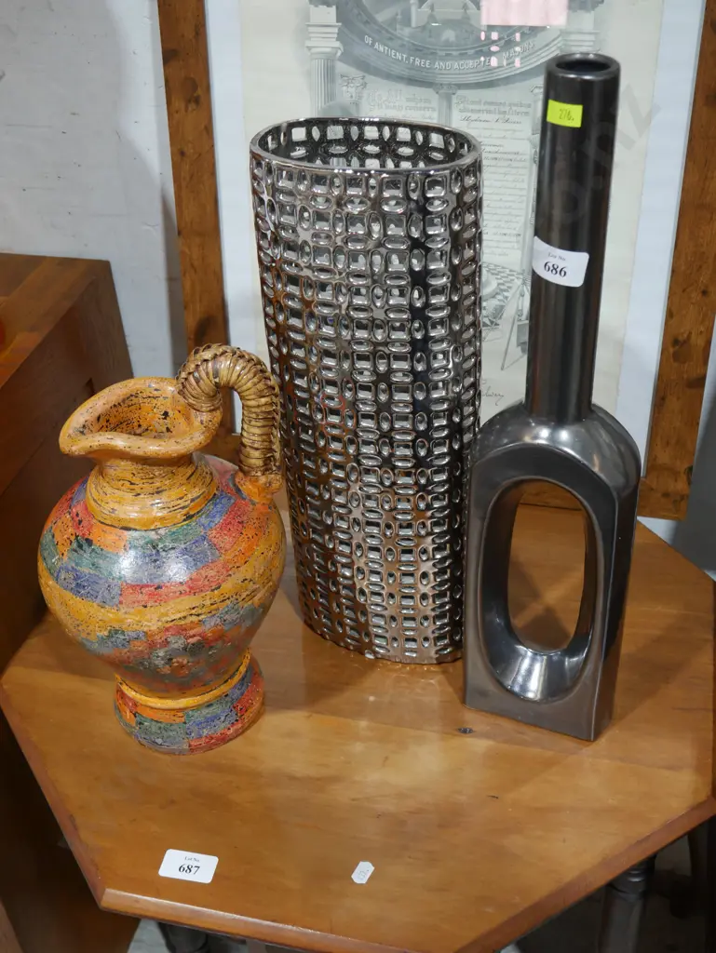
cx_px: 358
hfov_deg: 36.0
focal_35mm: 40
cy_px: 476
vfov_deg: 46.8
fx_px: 1102
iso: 500
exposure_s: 1/60
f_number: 4.5
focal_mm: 20
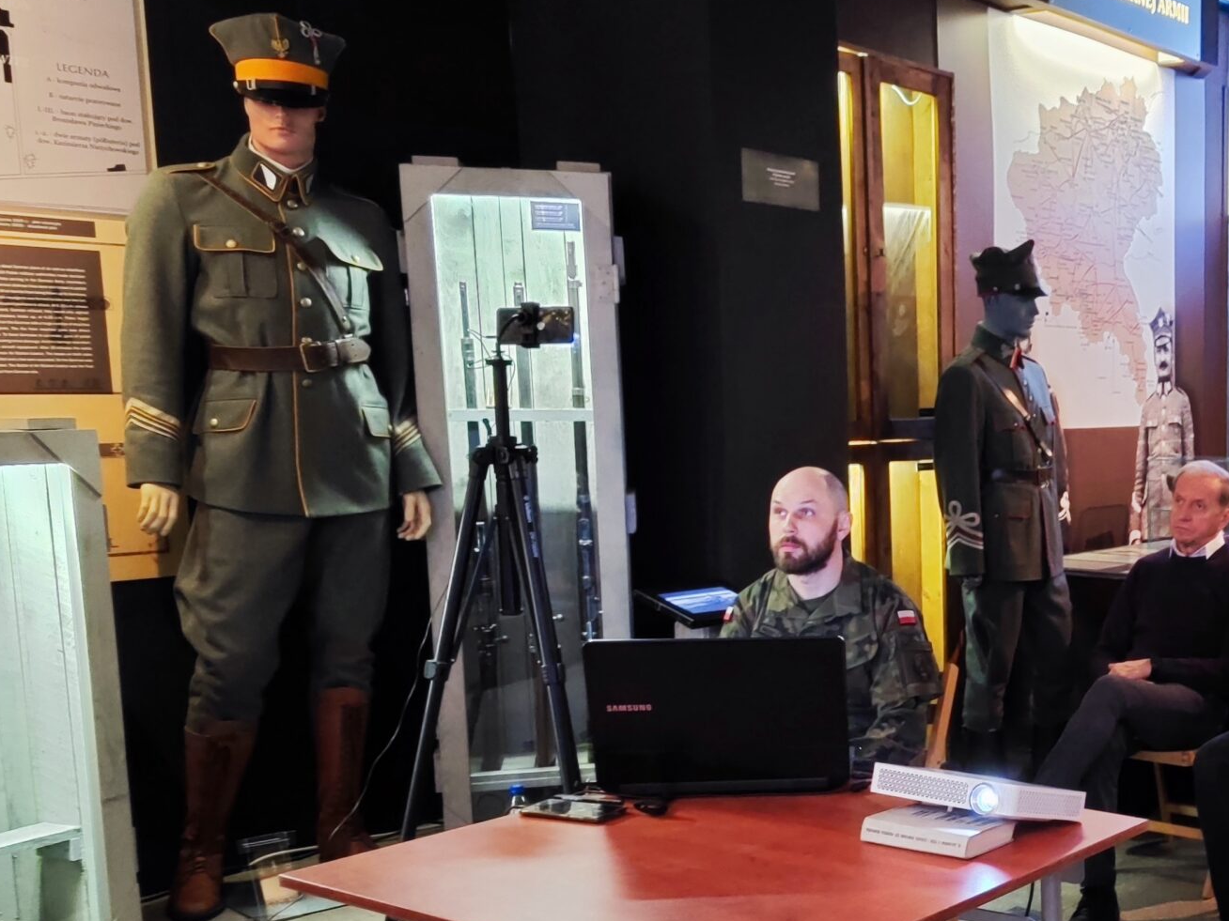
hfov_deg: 38.6
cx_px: 1147
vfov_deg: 31.9
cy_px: 617
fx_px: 1598
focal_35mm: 45
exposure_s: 1/33.3
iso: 646
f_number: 1.8
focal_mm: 5.4
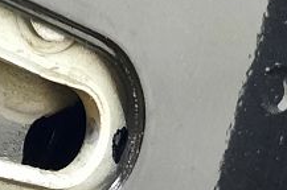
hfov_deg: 13.3
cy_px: 46
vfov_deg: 9.5
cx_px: -167
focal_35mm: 144
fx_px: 1146
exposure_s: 1/20
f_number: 2
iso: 640
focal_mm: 4.6
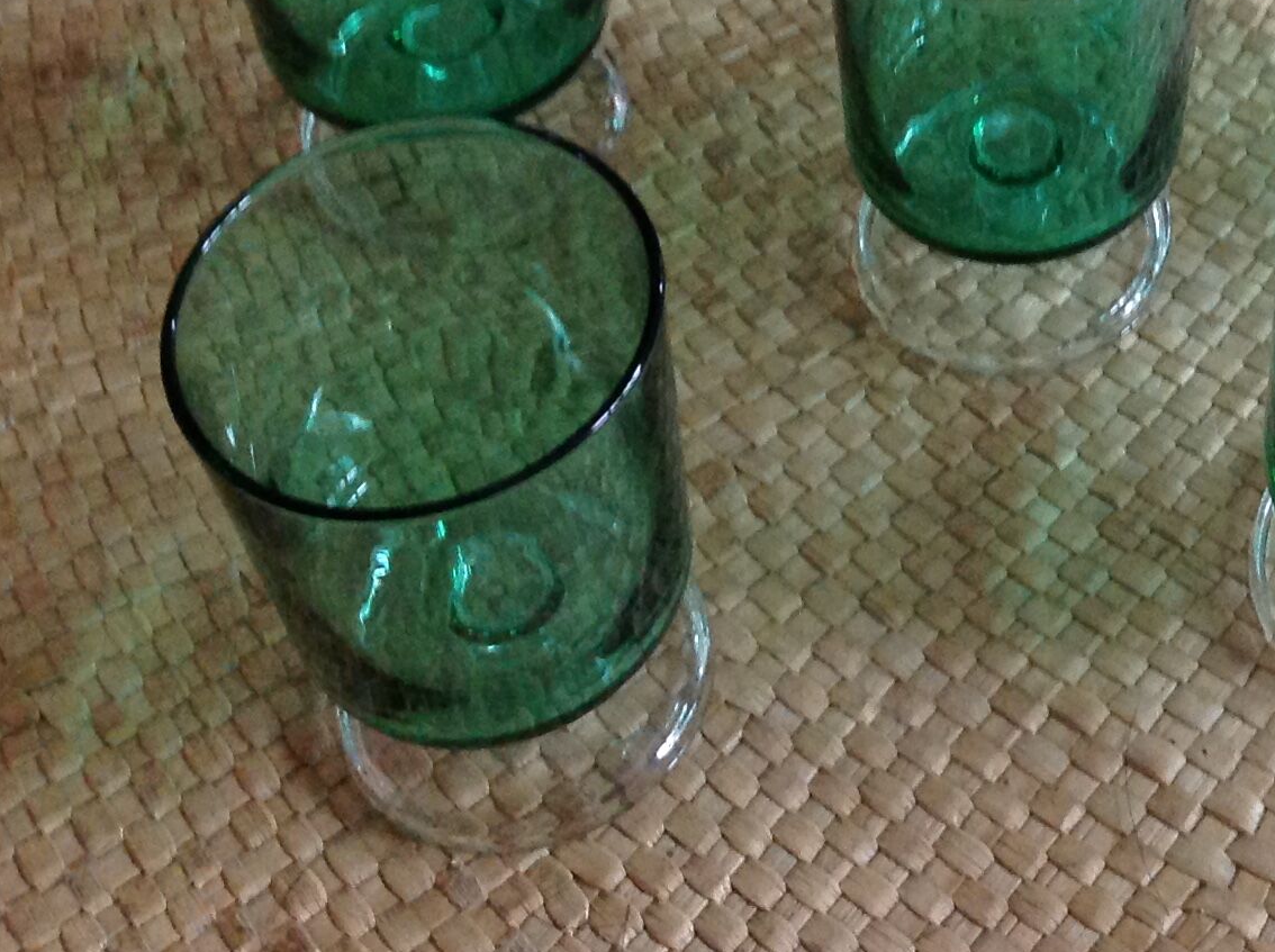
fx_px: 2942
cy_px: -96
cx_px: 1401
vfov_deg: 17.7
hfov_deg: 23.0
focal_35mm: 80
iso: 250
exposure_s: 1/15
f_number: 2.4
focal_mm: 4.28
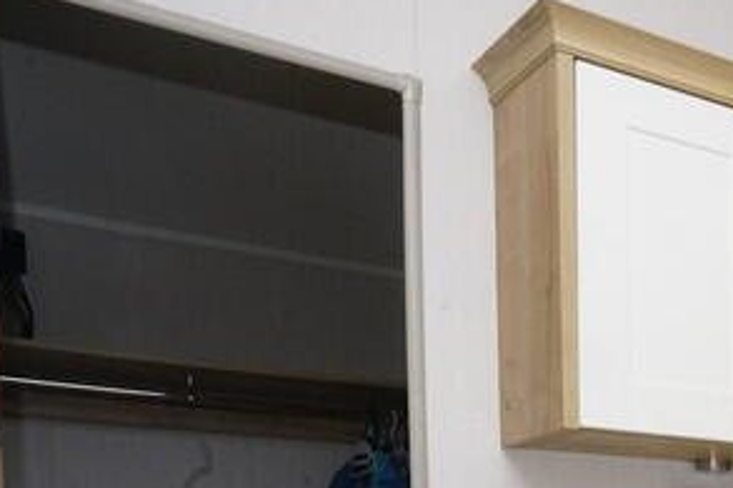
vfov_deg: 21.4
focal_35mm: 56
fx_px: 1140
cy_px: 664
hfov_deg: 26.4
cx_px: 1086
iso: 2500
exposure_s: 1/60
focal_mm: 16
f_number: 18
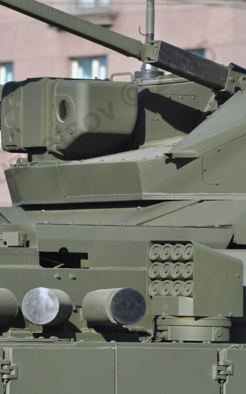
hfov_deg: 2.5
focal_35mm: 532
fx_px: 5706
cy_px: 209
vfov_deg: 3.9
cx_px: -64
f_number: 8
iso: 200
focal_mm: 210
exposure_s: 1/320
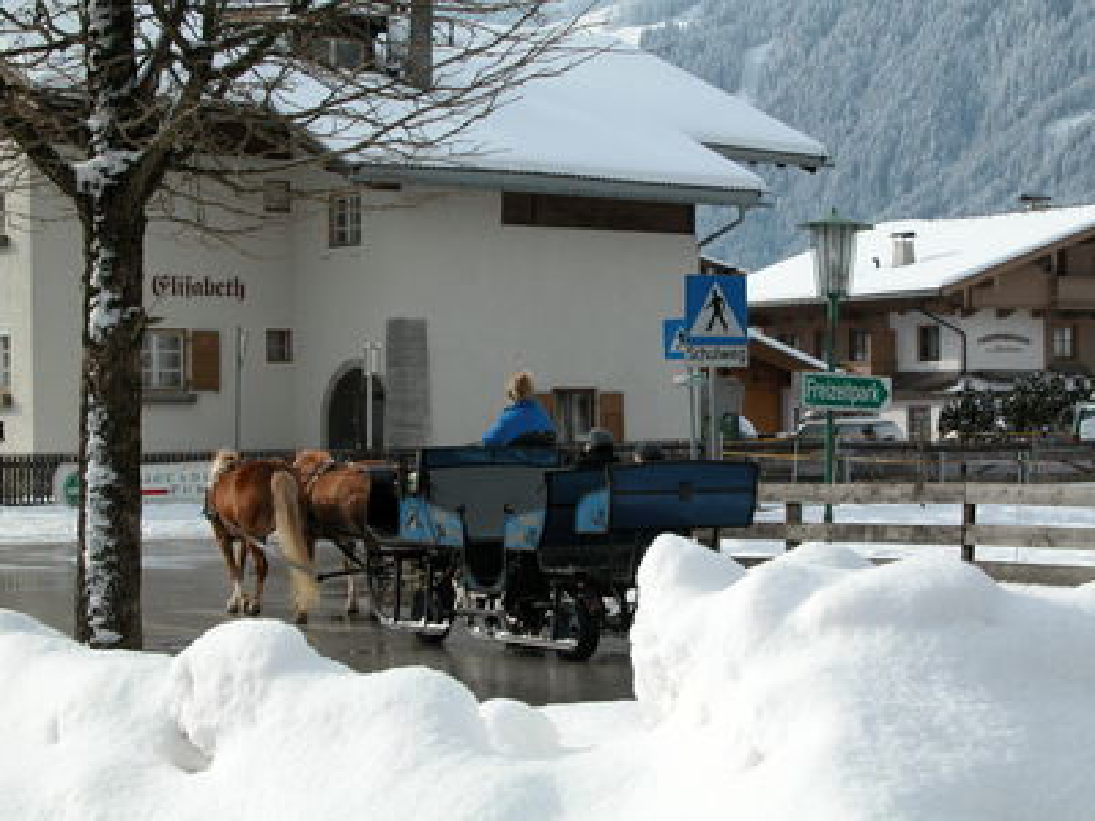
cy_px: 410
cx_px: 548
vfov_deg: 19.1
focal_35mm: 77
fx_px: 2436
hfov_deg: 25.3
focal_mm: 19.9
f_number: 6.8
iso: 100
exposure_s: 1/350
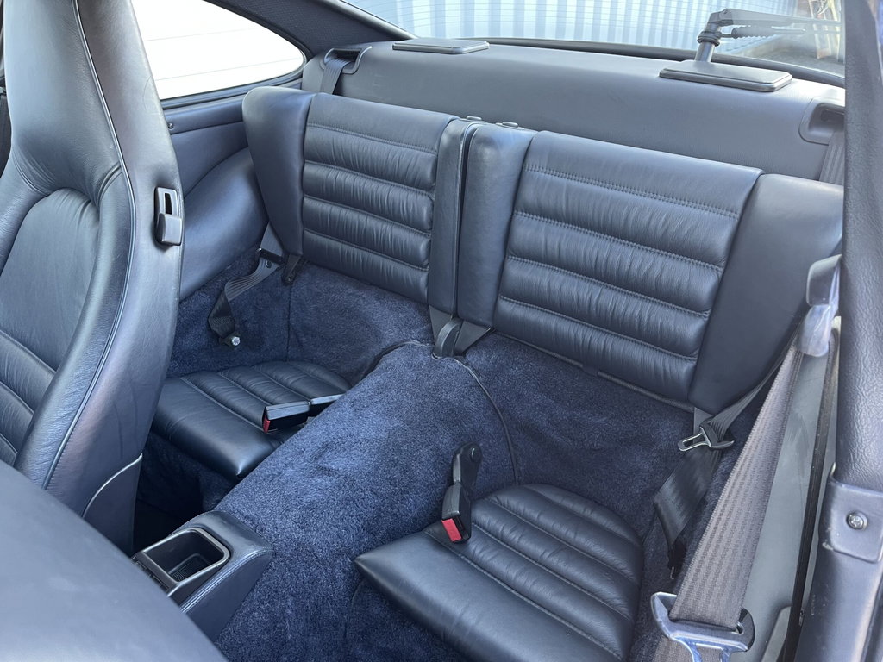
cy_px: 331
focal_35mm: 26
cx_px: 442
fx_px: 663
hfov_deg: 67.3
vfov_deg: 53.1
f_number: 1.6
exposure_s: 1/73
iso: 125
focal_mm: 5.1
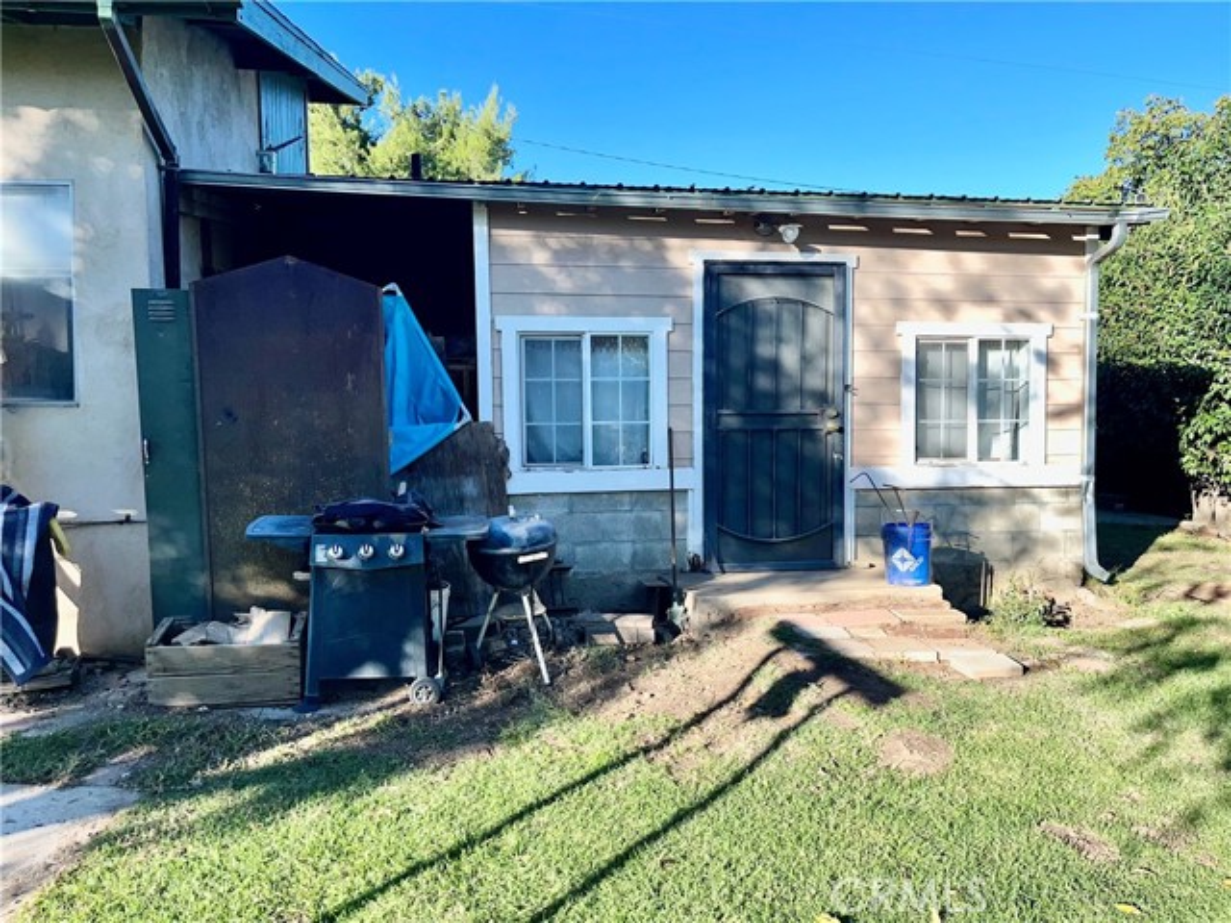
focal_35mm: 26
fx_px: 925
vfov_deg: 53.1
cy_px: 462
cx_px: 616
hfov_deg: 67.3
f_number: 1.6
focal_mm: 5.1
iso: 32
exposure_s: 1/1325
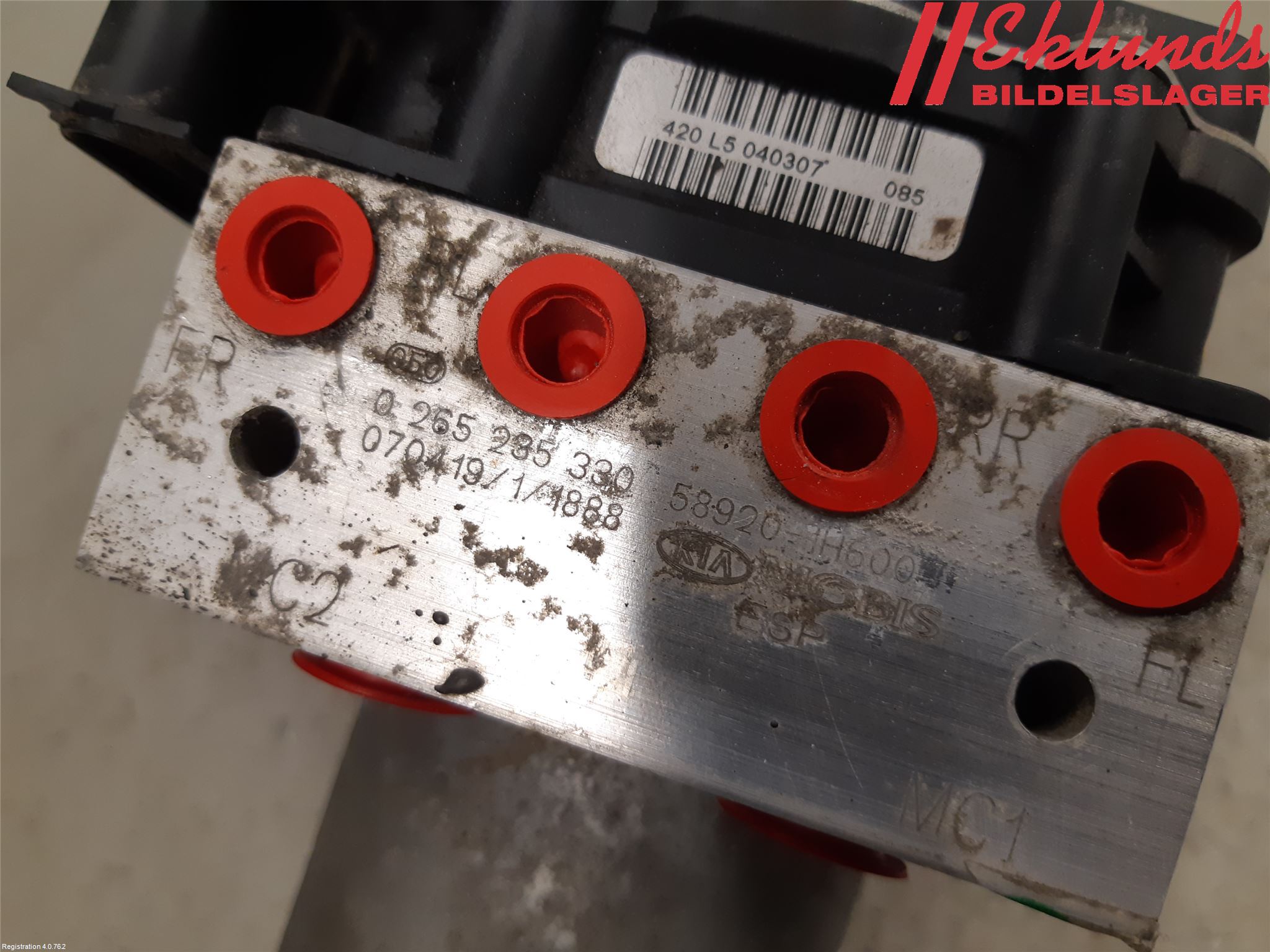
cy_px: 476
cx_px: 635
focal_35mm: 26
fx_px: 954
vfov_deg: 53.1
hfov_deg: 67.3
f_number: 1.7
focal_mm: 3.93
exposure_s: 1/50
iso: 100
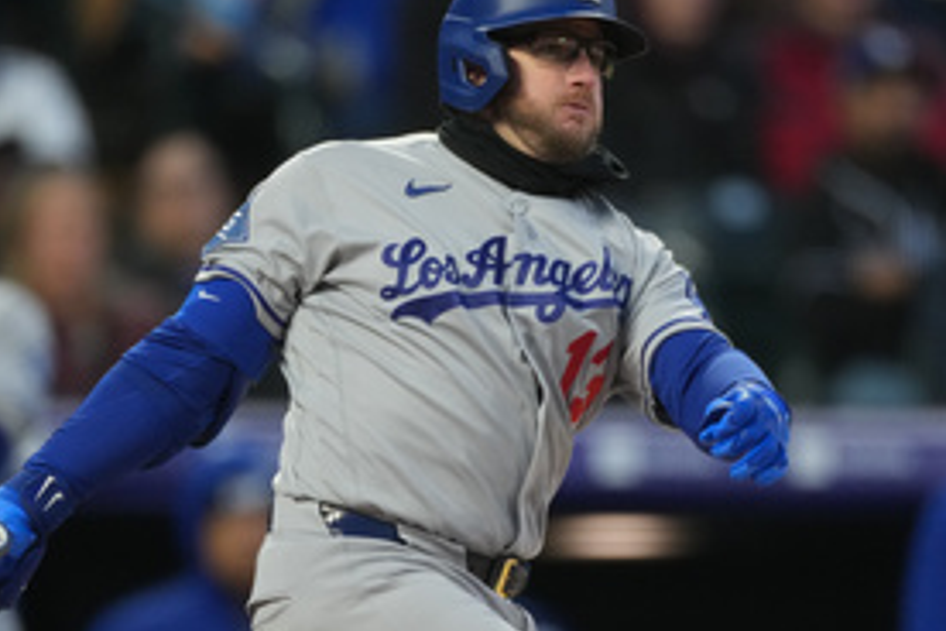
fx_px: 29271
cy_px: 485
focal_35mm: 1114
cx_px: 452
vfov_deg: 1.2
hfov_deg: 1.9
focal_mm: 600
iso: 4000
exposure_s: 1/1600
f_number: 4
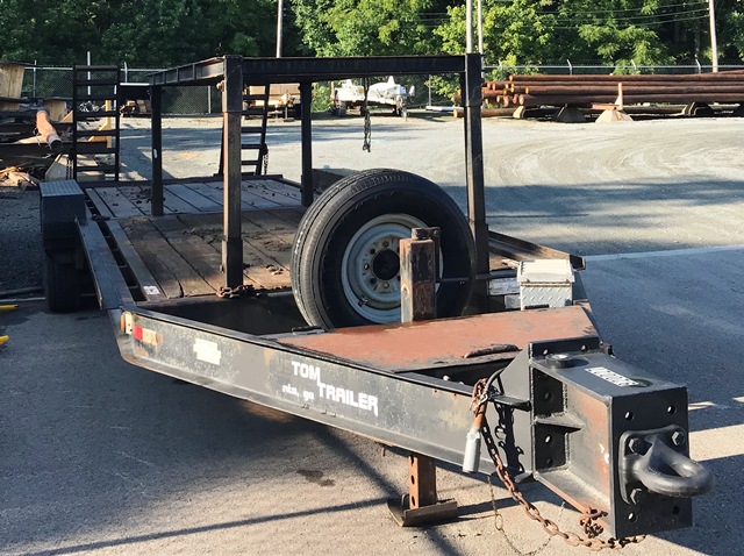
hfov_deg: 63.5
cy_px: 278
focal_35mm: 28
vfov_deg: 49.6
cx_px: 372
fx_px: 601
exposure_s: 1/833
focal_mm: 3.99
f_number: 1.8
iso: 20
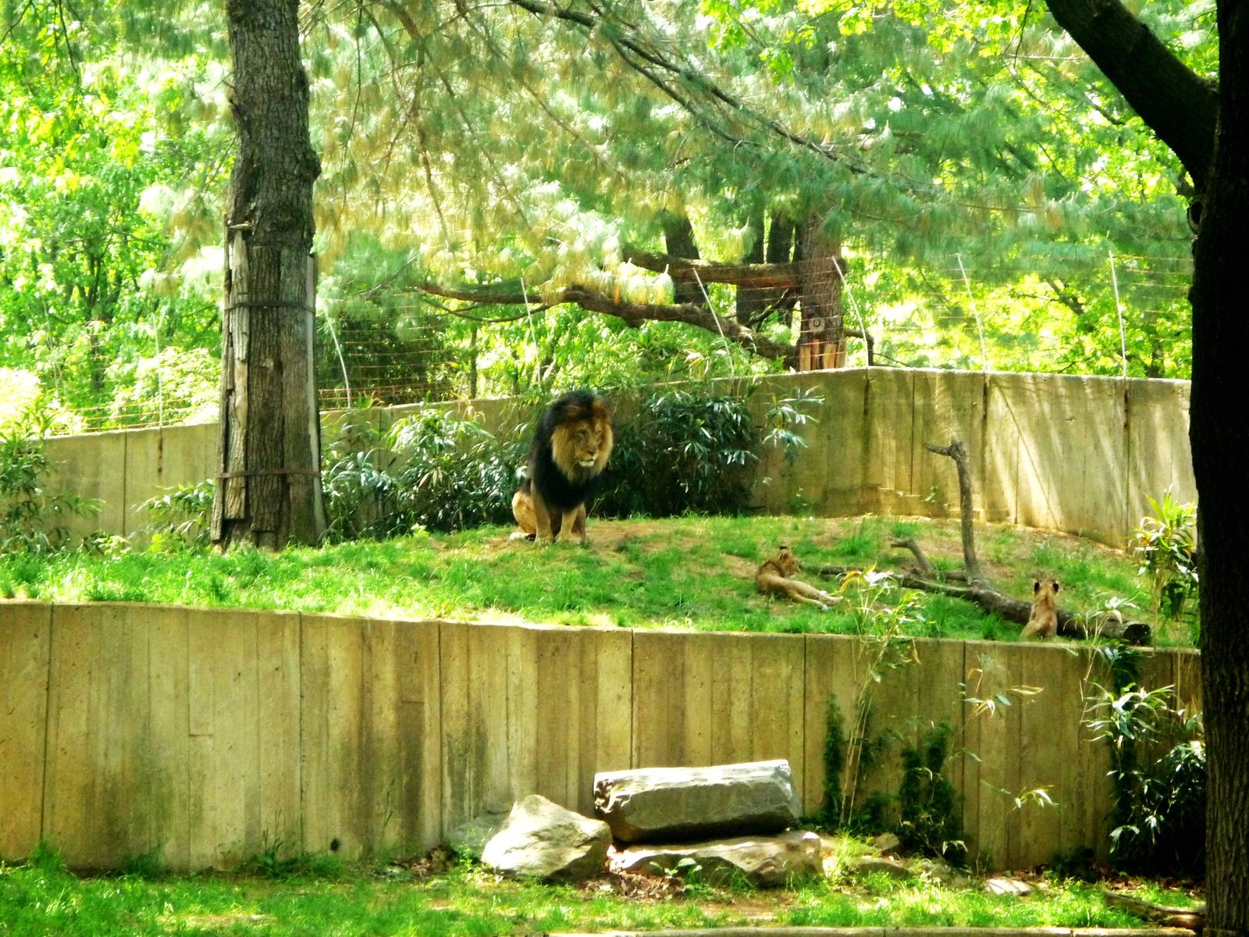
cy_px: 468
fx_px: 4330
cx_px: 624
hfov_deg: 16.4
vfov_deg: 12.3
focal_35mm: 120
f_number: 5.8
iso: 400
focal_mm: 20.8
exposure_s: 1/160
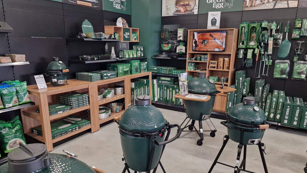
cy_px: 100
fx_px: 212
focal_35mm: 26
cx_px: 154
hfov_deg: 71.9
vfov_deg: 44.3
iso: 640
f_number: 1.8
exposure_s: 1/100
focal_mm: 6.4
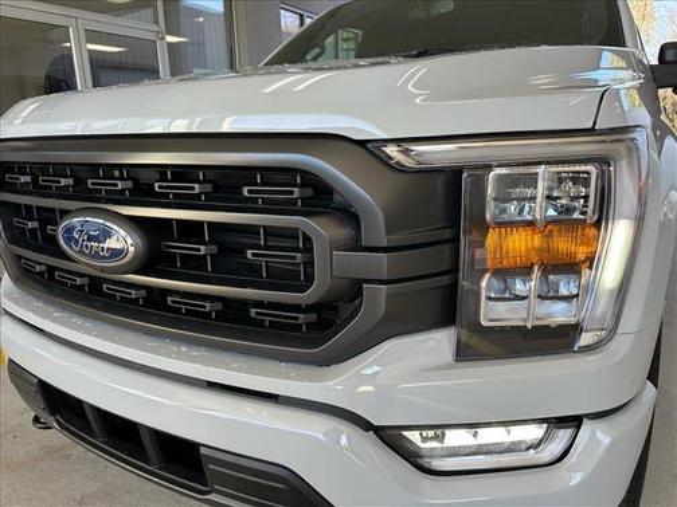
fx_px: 469
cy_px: 254
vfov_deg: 56.8
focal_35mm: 24
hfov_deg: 71.6
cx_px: 338
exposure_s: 1/310
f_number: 1.78
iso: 80
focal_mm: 6.86
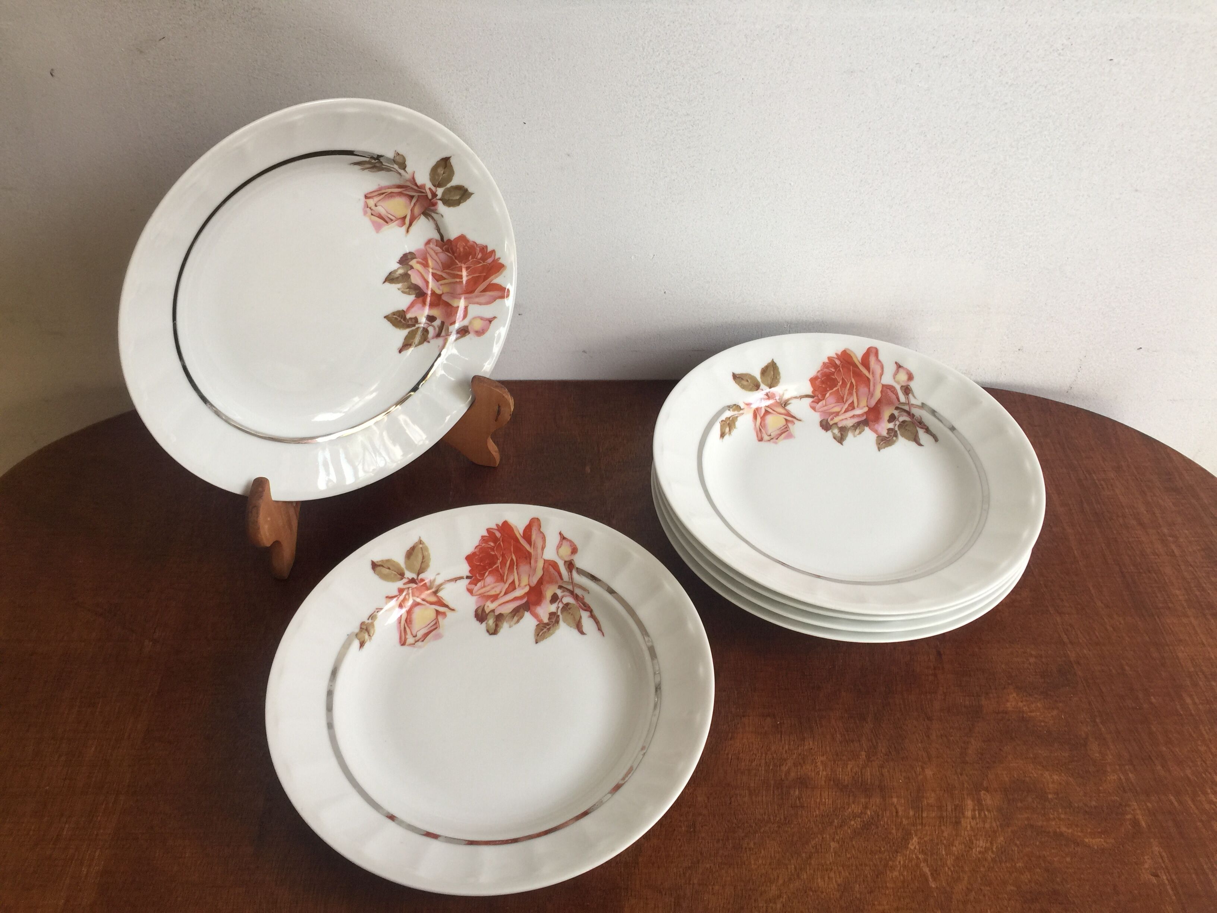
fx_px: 1020
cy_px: 456
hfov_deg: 61.7
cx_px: 608
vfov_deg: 48.2
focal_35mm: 29
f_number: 2.2
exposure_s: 1/33
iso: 32
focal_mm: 4.15
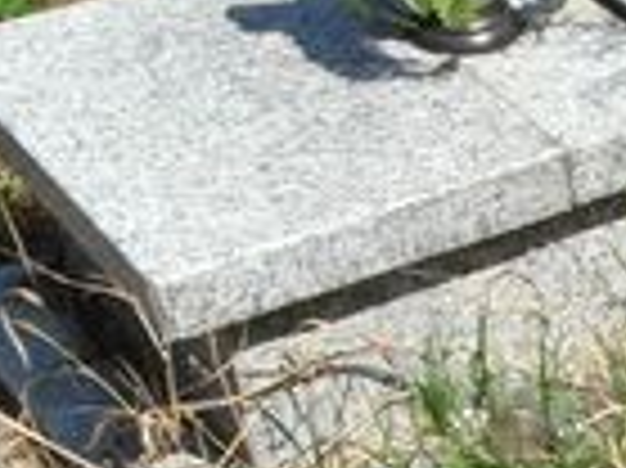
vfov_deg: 10.3
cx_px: 1184
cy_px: 752
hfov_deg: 12.8
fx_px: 2493
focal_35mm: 138
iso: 80
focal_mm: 6.5
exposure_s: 1/350
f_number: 4.6
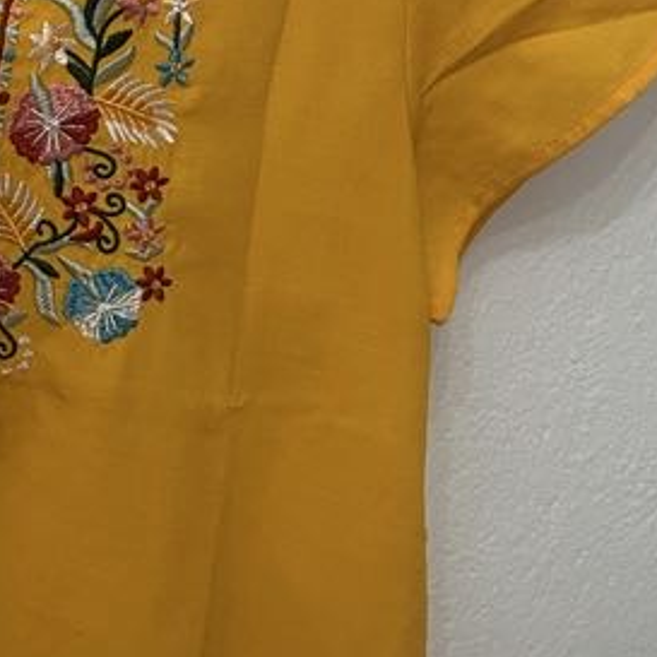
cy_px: 168
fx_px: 1954
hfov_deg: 17.7
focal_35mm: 91
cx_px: -226
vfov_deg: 19.0
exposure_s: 1/50
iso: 200
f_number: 1.5
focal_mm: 5.7
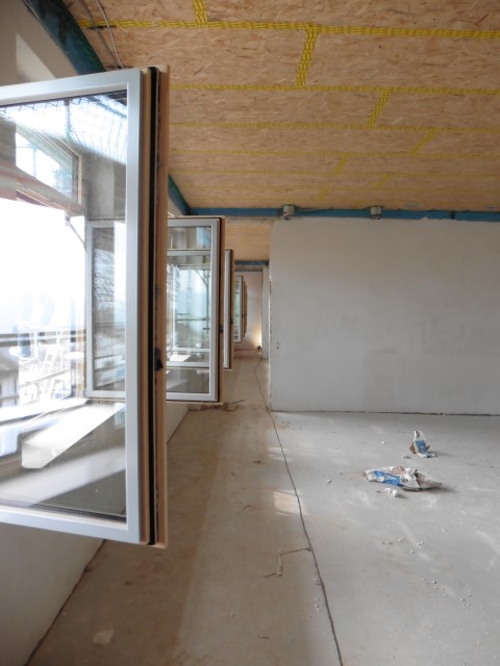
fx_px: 462
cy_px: 333
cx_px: 250
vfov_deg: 71.6
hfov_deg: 56.8
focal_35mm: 24
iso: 125
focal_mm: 4.3
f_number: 3.3
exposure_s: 1/80
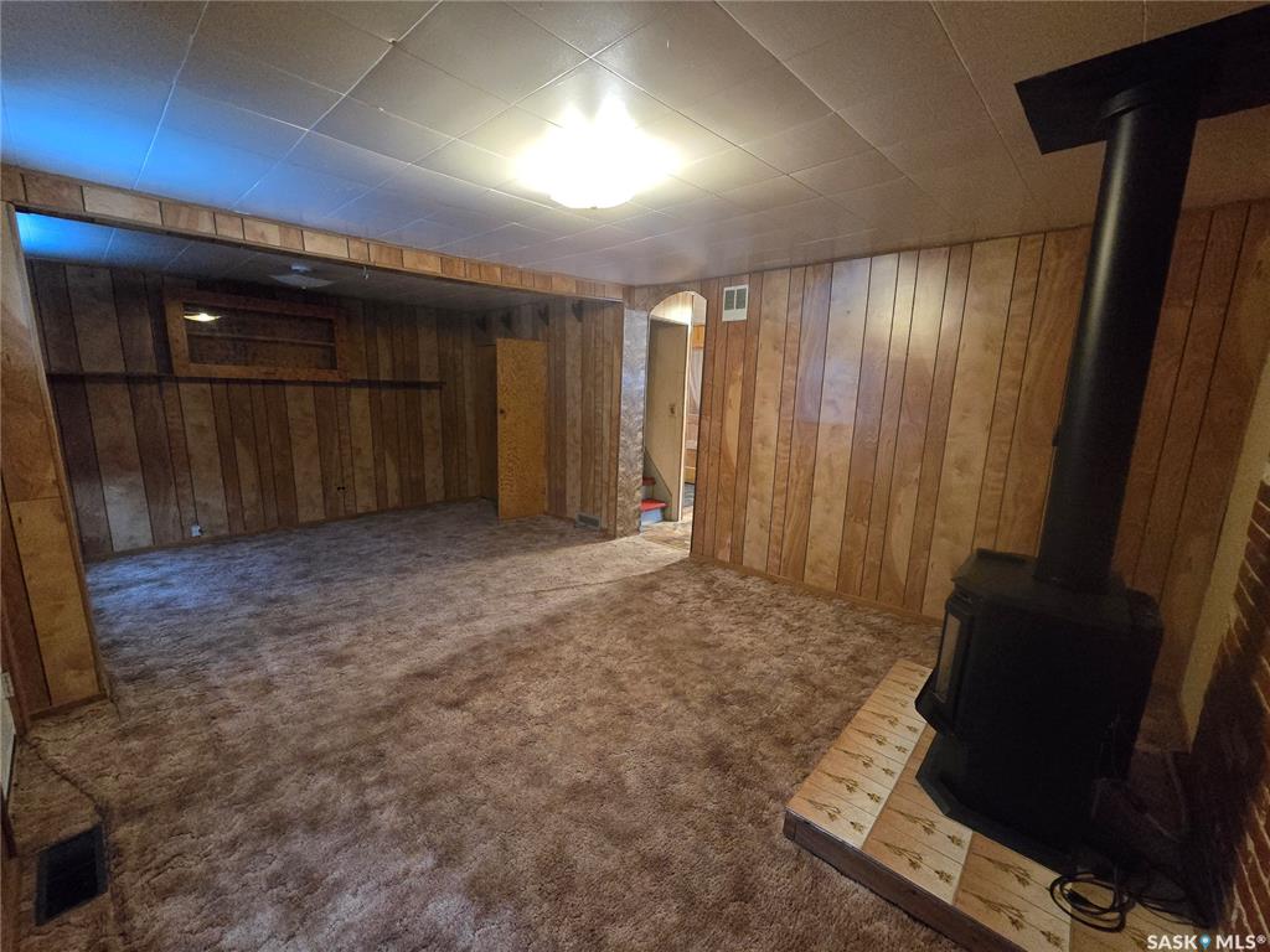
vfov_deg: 89.9
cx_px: 635
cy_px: 476
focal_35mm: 13
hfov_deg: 106.2
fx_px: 477
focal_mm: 2.2
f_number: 2.2
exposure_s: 1/60
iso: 1600
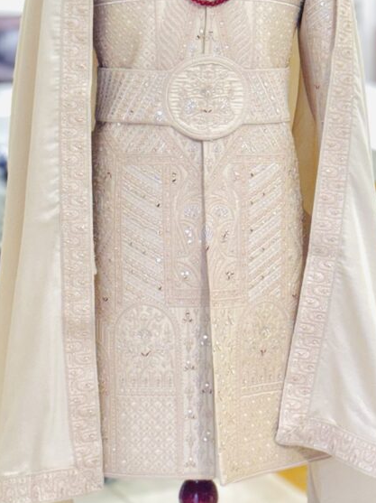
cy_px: 188
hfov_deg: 13.2
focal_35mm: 112
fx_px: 1624
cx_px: 205
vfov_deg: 17.6
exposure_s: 1/433
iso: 64
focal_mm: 6.76
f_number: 1.78
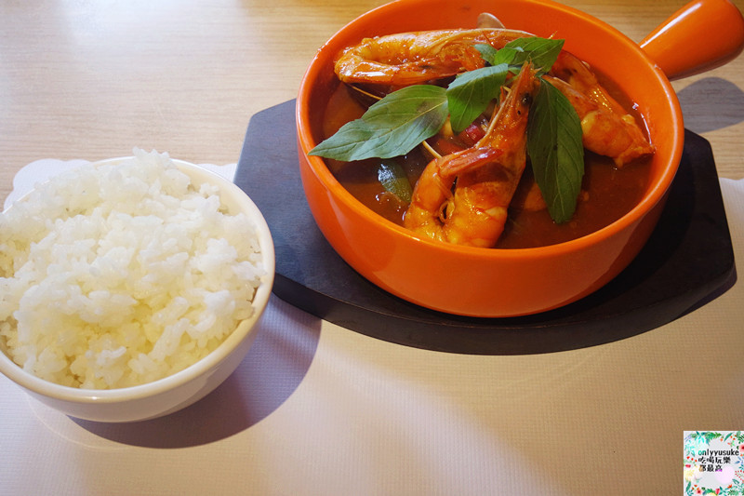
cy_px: 248
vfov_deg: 29.9
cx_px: 372
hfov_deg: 43.6
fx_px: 930
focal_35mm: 45
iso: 400
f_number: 4.5
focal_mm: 17
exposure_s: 1/25
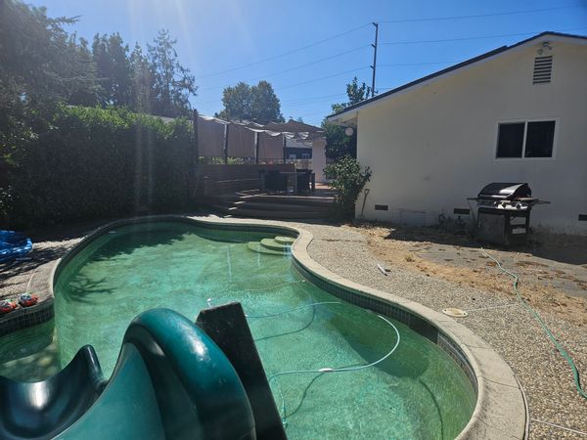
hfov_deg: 73.9
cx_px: 294
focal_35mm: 23
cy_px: 220
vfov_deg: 58.9
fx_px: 390
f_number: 1.8
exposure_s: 1/2234
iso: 25
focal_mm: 5.4
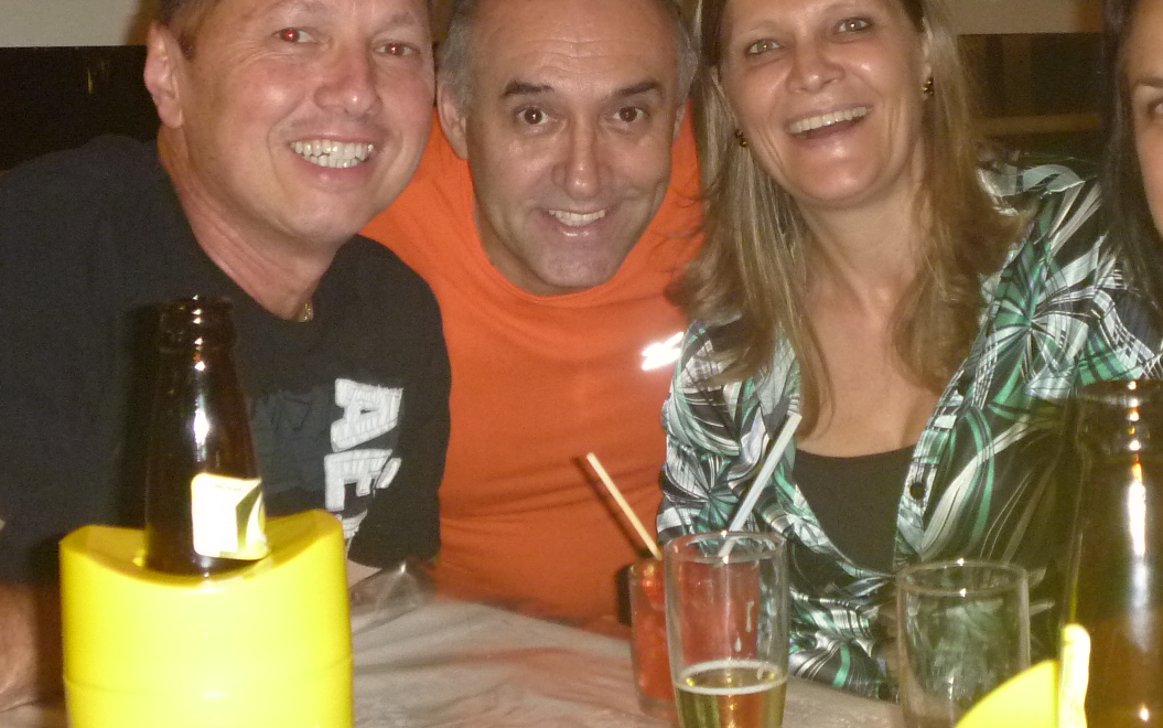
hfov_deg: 28.4
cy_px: 153
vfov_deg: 18.0
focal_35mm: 72
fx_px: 2283
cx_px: 772
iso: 320
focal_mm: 6.3
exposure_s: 1/30
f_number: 3.5
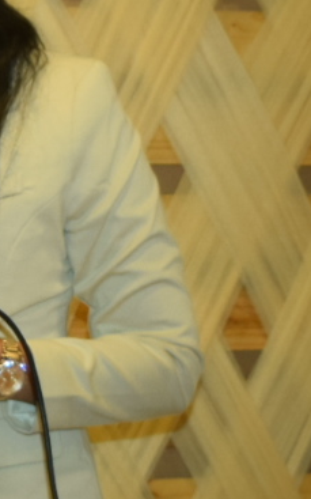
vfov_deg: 8.9
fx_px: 3208
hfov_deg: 5.4
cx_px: -288
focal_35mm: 236
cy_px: 147
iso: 800
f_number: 4.5
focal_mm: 35
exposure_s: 1/80
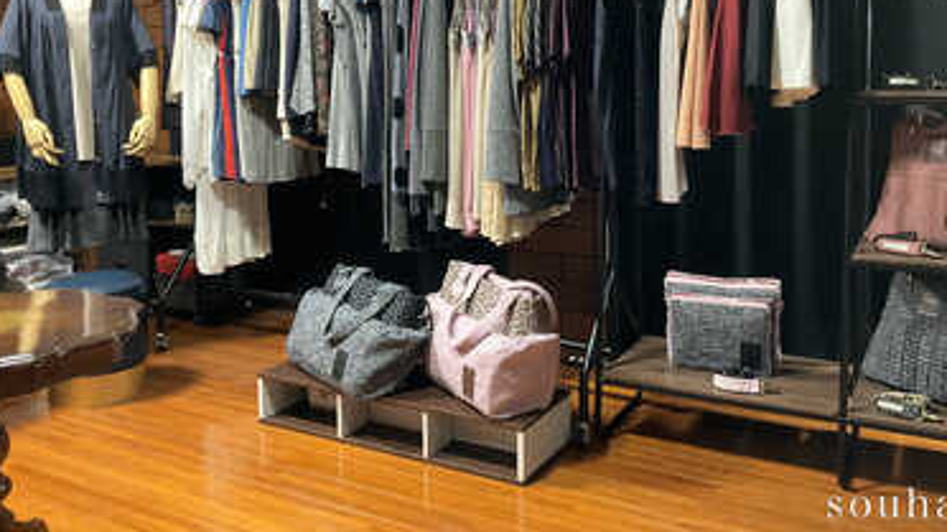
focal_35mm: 34
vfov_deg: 34.2
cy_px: 165
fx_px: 854
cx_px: 499
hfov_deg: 58.0
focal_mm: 3
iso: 320
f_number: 1.8
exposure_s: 1/33
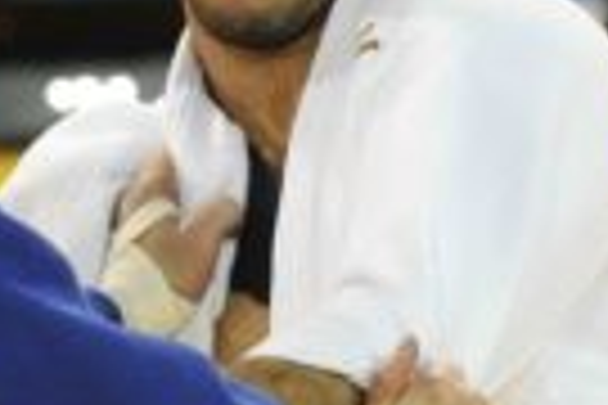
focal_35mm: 1364
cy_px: 238
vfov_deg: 1.0
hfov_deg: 1.5
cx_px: -72
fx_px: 23035
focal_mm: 300
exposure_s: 1/320
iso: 1000
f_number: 5
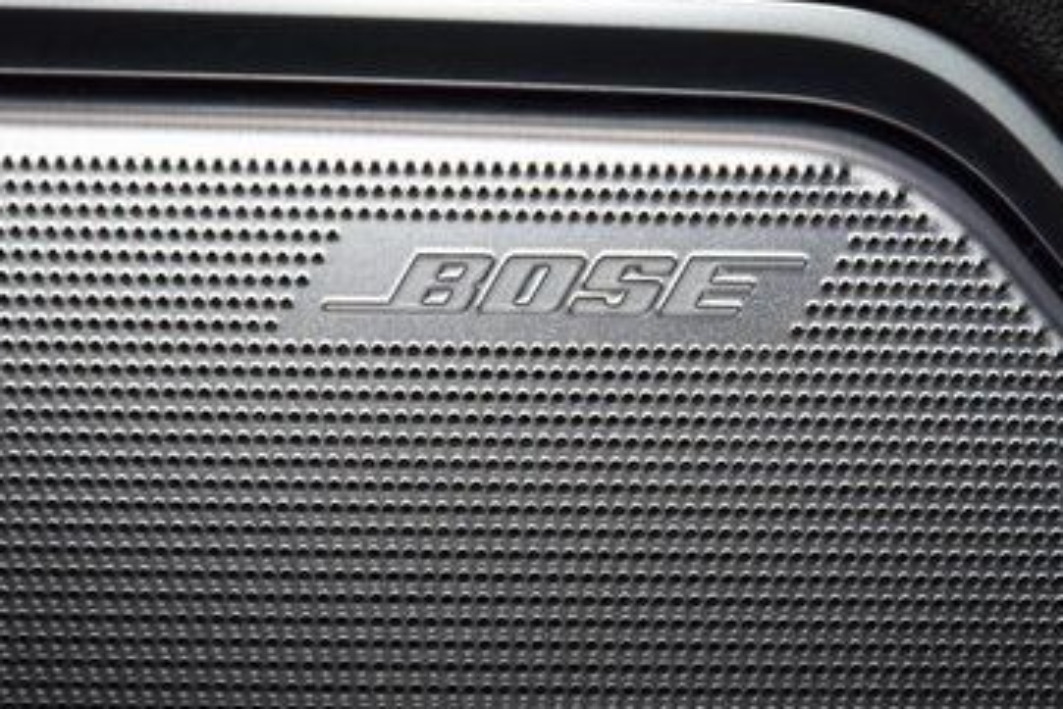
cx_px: 565
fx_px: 5494
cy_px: 310
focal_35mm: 186
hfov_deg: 11.1
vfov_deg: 7.4
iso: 280
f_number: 4.5
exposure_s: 1/60
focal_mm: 70
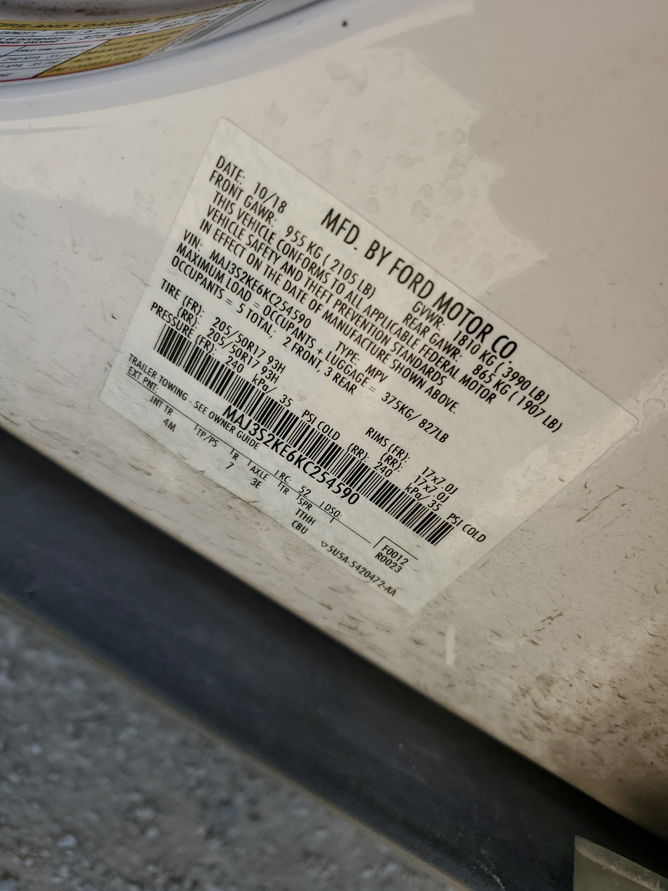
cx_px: 334
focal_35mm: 26
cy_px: 446
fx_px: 669
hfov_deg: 53.1
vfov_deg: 67.3
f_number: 1.5
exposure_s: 1/1667
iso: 50
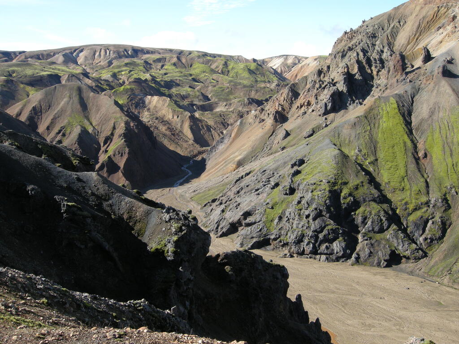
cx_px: 230
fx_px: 464
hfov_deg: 52.6
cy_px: 172
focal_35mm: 35
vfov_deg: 40.7
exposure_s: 1/251
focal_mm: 7.5
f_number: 4.8
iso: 100
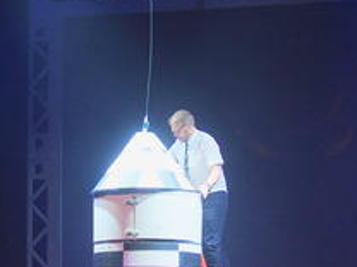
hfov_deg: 8.2
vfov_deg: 6.1
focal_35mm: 242
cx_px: 124
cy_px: 250
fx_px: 2496
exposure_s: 1/200
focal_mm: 24
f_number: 2.8
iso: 160
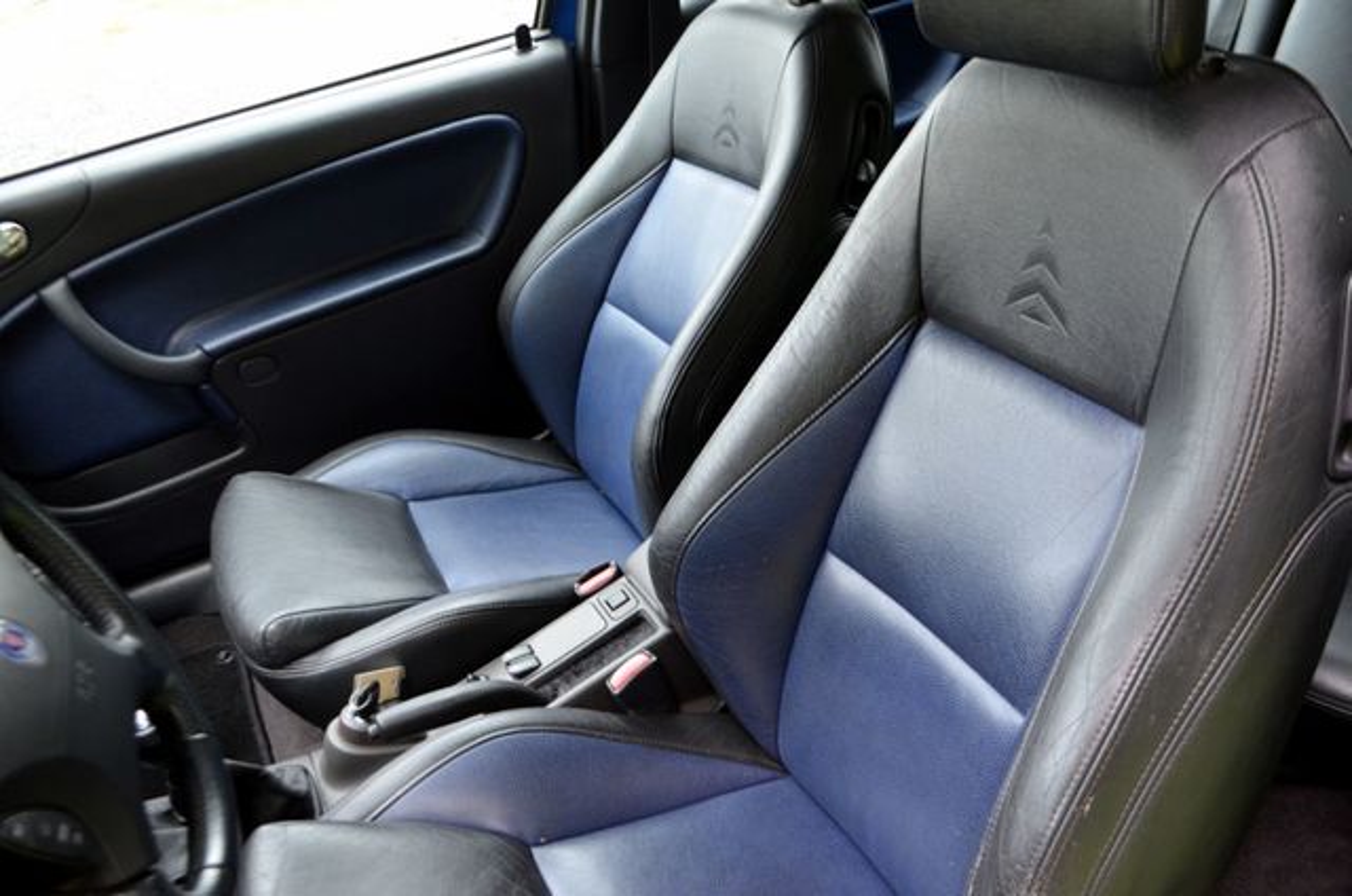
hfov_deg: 62.0
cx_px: 676
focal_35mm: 30
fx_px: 1124
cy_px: 448
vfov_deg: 43.4
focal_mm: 20
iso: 400
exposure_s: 1/80
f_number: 4.5
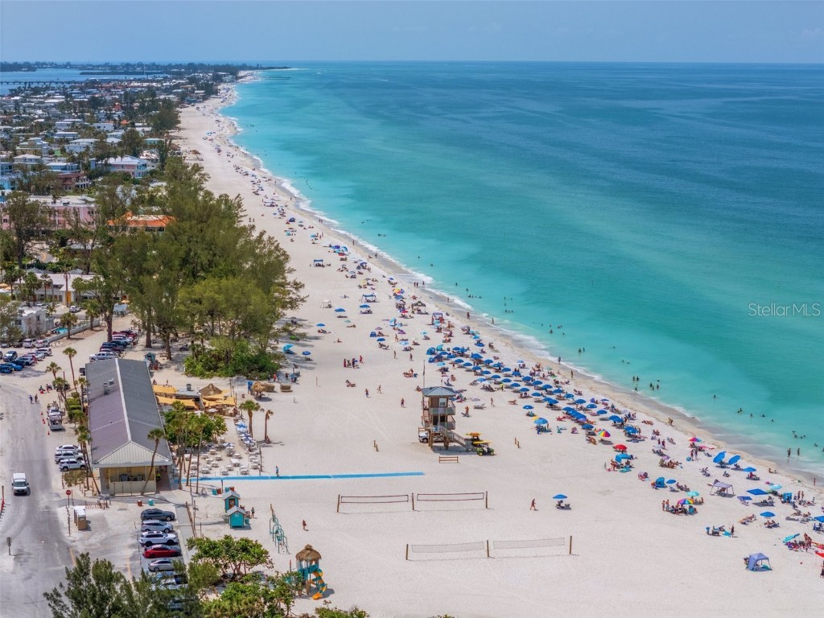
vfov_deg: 21.0
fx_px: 1666
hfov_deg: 27.8
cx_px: 412
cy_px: 309
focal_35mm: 70
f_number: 2.8
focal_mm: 19.35
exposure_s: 1/320
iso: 100
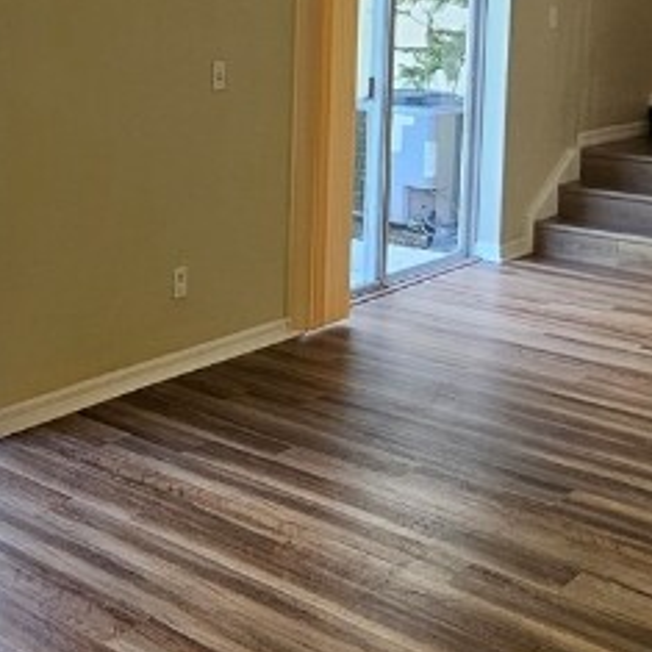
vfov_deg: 32.9
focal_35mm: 50
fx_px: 1065
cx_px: 166
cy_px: 114
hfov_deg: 33.4
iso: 160
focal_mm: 2.2
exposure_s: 1/60
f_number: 2.2
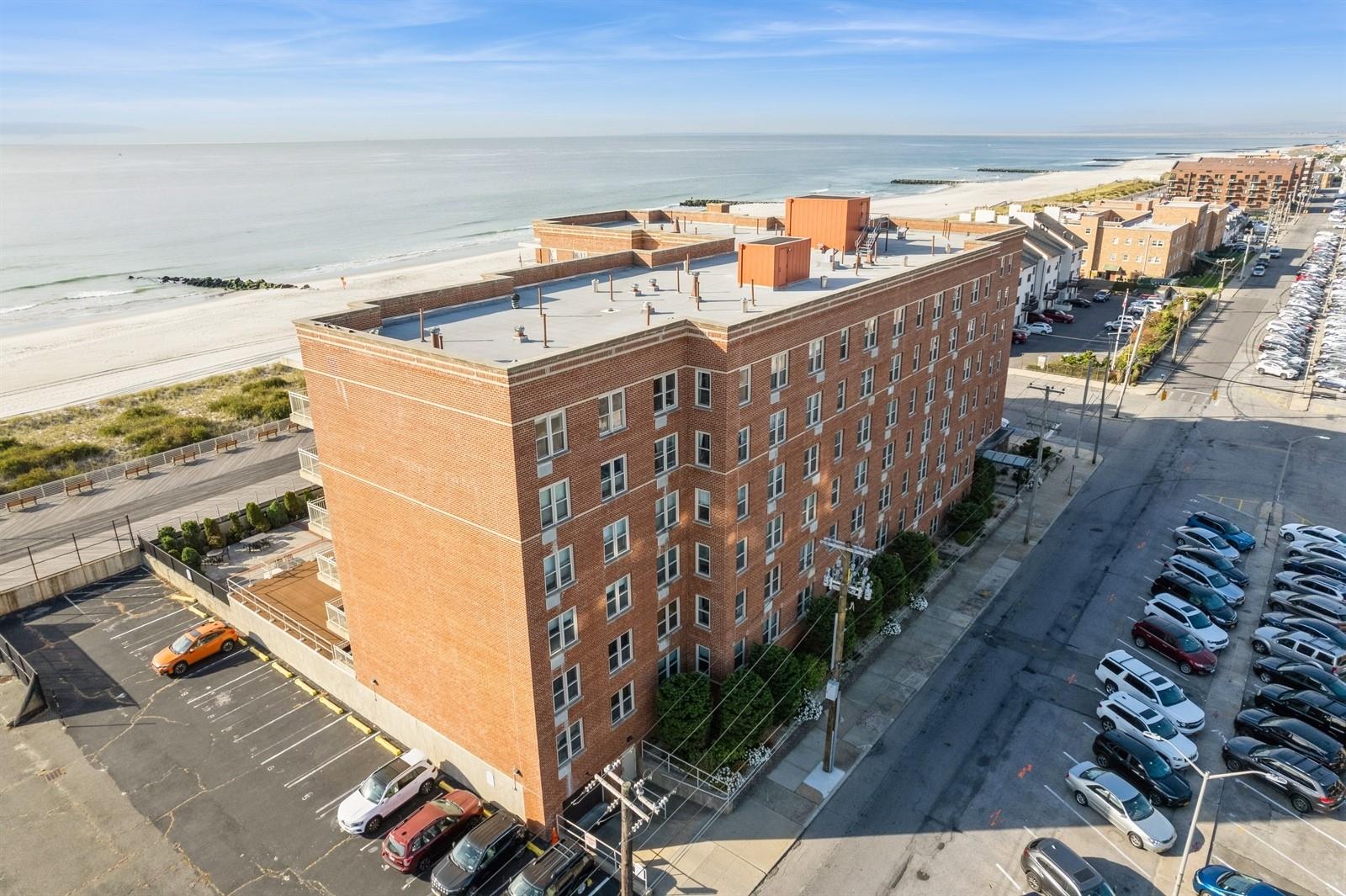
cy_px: 448
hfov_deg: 78.6
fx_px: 822
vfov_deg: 57.2
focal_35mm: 22
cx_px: 673
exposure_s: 1/1600
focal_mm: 8.38
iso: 110
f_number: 2.4
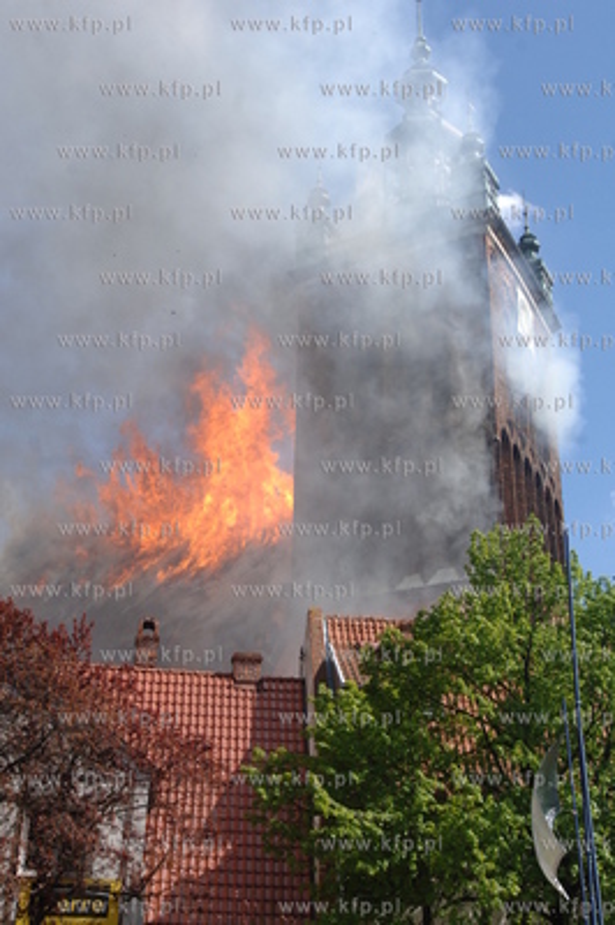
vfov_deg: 46.4
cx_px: 308
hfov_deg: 31.8
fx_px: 1078
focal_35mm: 42
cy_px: 462
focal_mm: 28
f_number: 8
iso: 400
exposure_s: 1/750
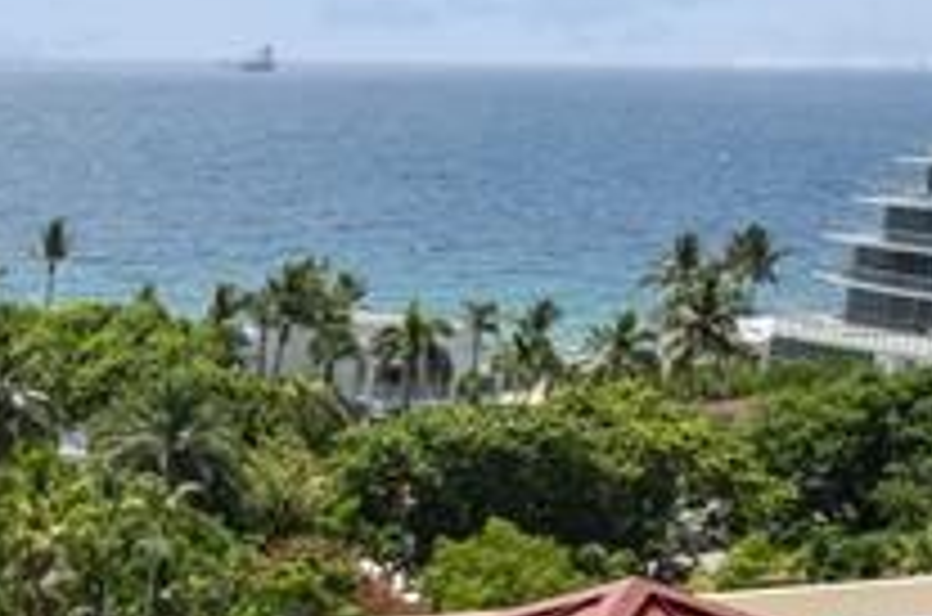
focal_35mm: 109
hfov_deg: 16.3
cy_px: 1099
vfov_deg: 11.6
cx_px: -671
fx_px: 2815
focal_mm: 8.38
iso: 100
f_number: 2.8
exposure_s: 1/3000
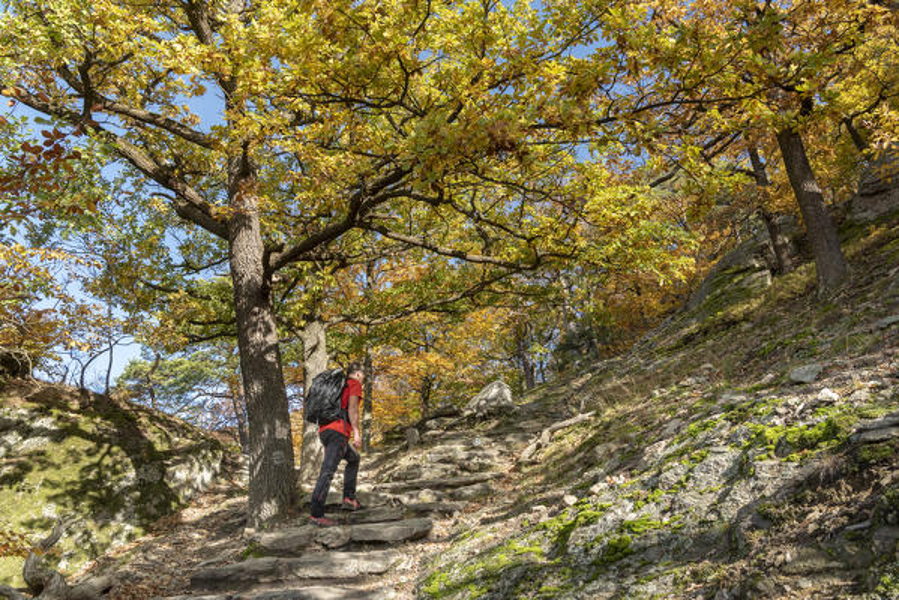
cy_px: 300
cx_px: 450
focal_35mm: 29
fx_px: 725
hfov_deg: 63.6
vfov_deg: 45.0
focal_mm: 29
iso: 200
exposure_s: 1/80
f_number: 9
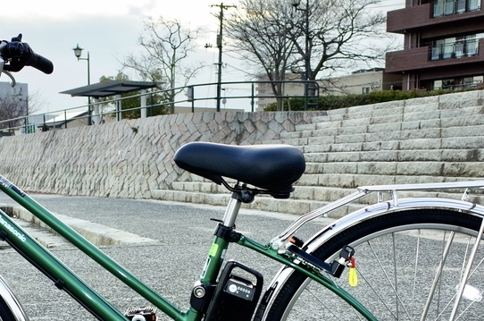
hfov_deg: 32.3
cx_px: 180
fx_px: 832
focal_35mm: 62
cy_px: 313
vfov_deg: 21.1
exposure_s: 1/125
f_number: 4.5
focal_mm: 18.3
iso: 100
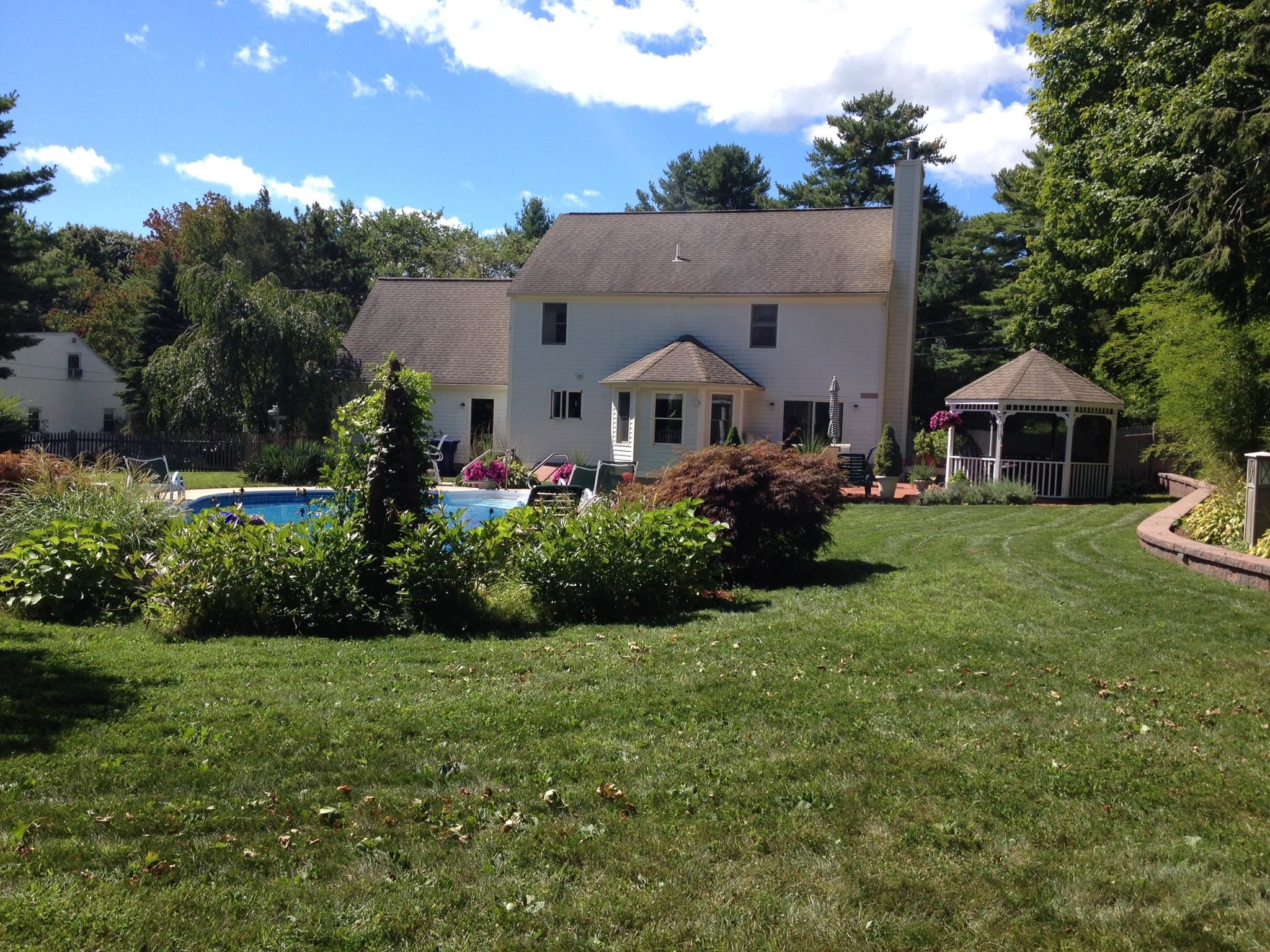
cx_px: 635
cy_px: 476
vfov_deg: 40.7
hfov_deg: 52.6
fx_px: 1284
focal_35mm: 35
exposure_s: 1/1175
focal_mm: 4.28
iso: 50
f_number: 2.4
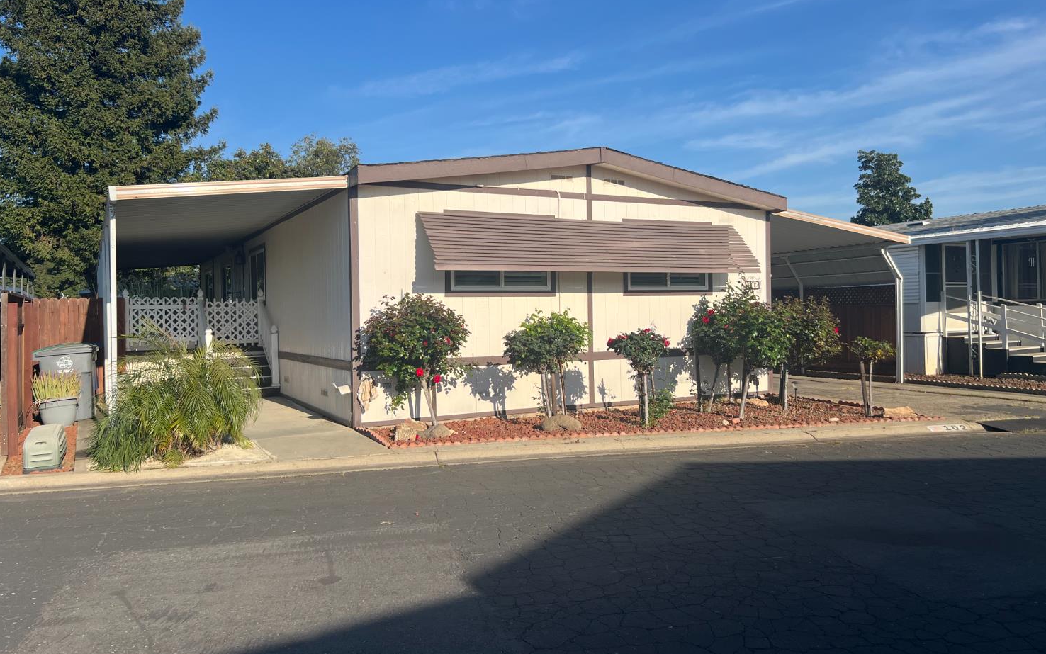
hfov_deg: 66.5
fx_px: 798
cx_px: 528
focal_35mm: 28
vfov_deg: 44.5
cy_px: 304
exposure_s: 1/4831
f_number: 1.5
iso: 50
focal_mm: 5.7
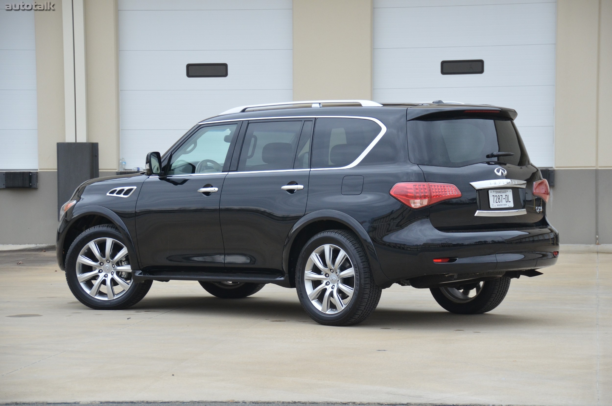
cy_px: 203
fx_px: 2036
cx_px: 306
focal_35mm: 120
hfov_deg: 17.1
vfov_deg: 11.4
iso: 800
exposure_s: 1/640
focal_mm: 80
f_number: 5
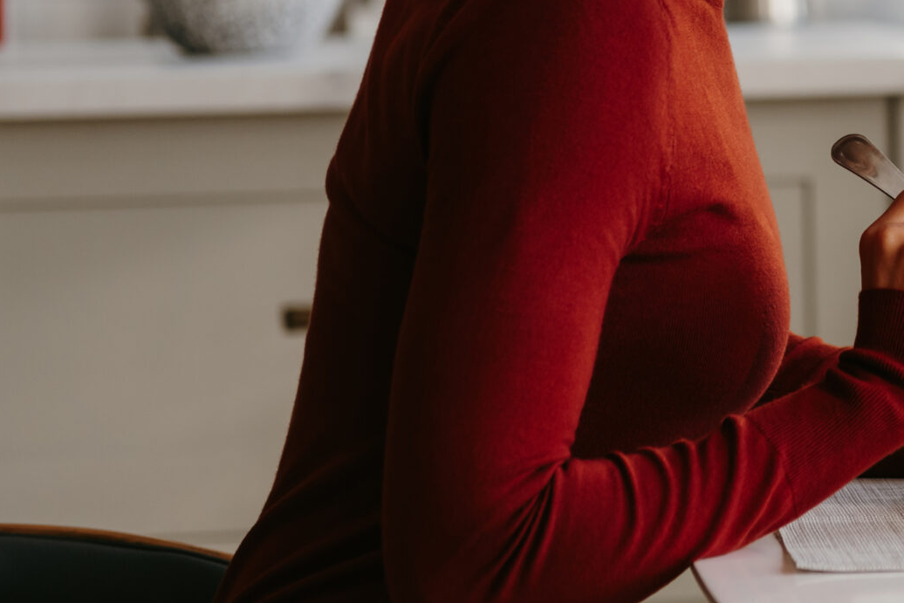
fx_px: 4345
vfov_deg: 7.9
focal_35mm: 173
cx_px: 981
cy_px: -60
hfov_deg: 11.7
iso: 400
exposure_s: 1/200
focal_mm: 70
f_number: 4
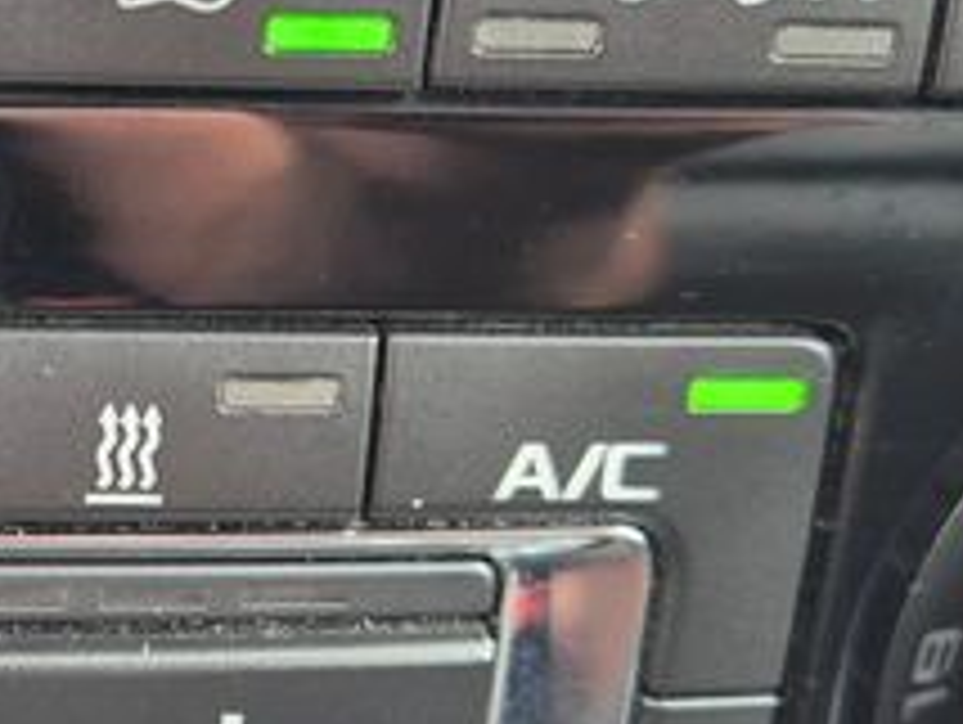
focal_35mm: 110
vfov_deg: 13.5
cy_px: 382
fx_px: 3064
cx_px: -220
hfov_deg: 17.0
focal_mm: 5.4
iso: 200
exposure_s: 1/50
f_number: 1.8
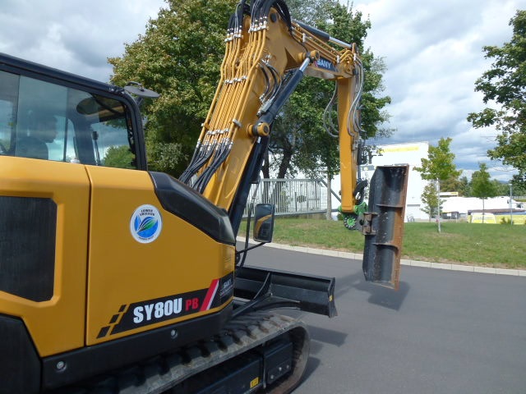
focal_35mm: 24
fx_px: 365
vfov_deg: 56.8
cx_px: 263
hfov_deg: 71.6
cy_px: 197
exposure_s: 1/640
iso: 100
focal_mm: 4.3
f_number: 3.3
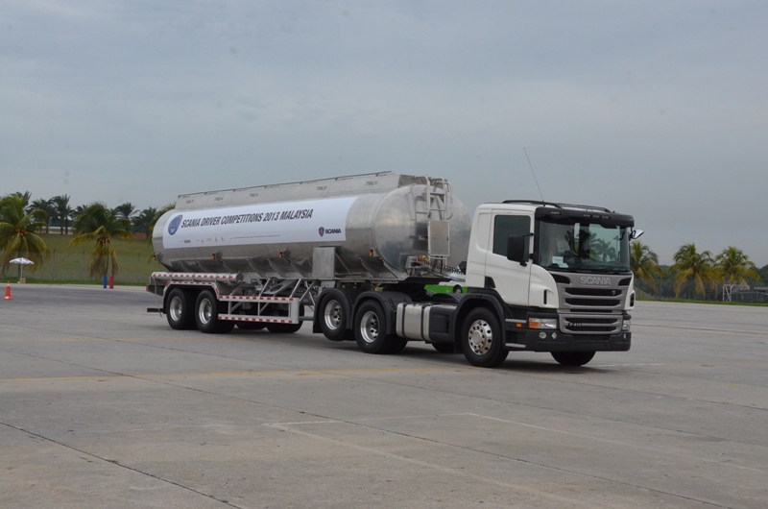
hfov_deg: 37.9
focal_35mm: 52
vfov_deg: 25.6
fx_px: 1118
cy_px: 254
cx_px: 384
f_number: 16
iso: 1600
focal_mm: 35
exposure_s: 1/800
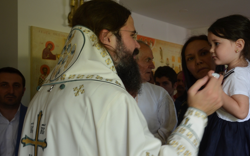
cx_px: 165
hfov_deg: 37.8
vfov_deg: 24.4
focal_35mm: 53
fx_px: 361
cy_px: 92
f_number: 4.5
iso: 400
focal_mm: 26
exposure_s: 1/80
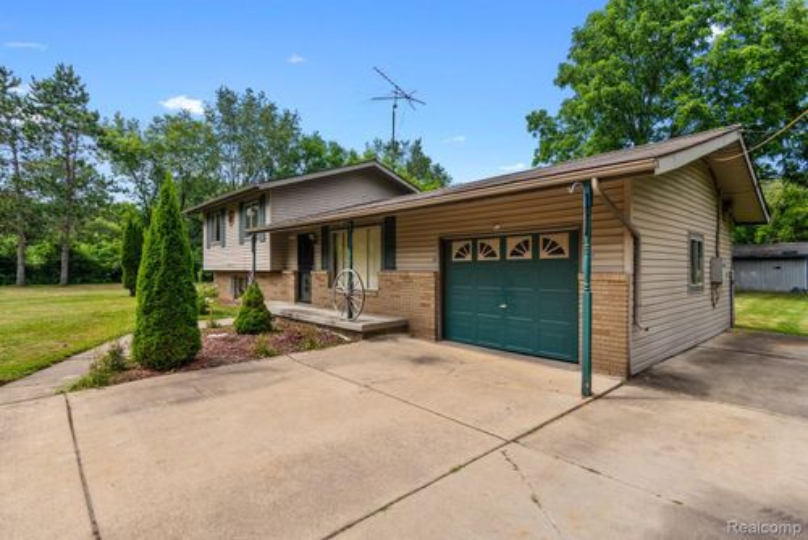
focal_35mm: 17
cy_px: 270
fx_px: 382
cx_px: 404
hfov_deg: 93.2
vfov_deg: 70.5
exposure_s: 1/640
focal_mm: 17
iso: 400
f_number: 9
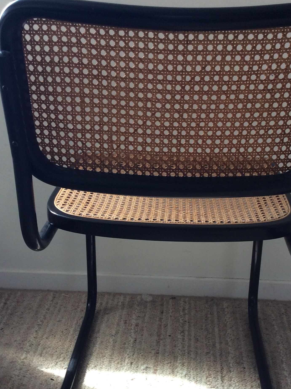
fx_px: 504
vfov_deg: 42.0
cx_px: 167
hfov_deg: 32.1
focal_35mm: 45
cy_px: 219
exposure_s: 1/33
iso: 40
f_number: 2.4
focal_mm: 3.3
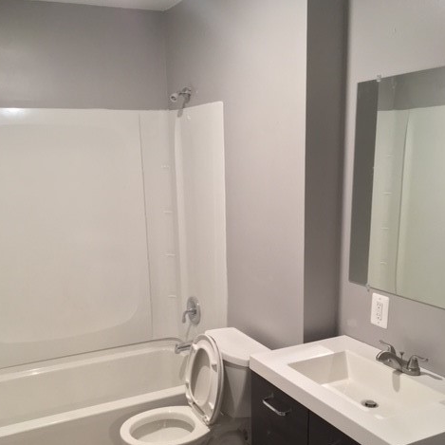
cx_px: 221
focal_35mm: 35
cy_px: 296
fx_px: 509
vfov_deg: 46.5
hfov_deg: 47.2
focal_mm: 4.15
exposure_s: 1/30
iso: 160
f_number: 2.2
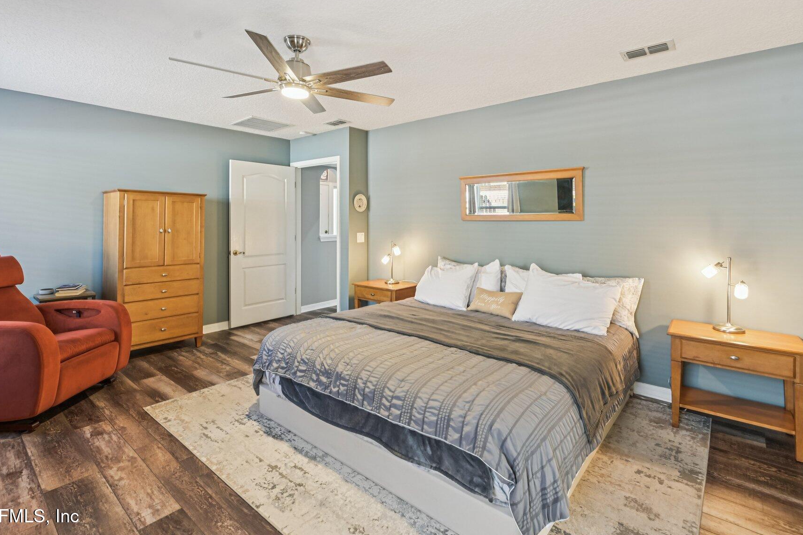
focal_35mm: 18
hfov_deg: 90.0
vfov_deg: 67.0
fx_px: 401
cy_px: 224
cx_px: 395
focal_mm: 15
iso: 400
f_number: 8
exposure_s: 1/3.33
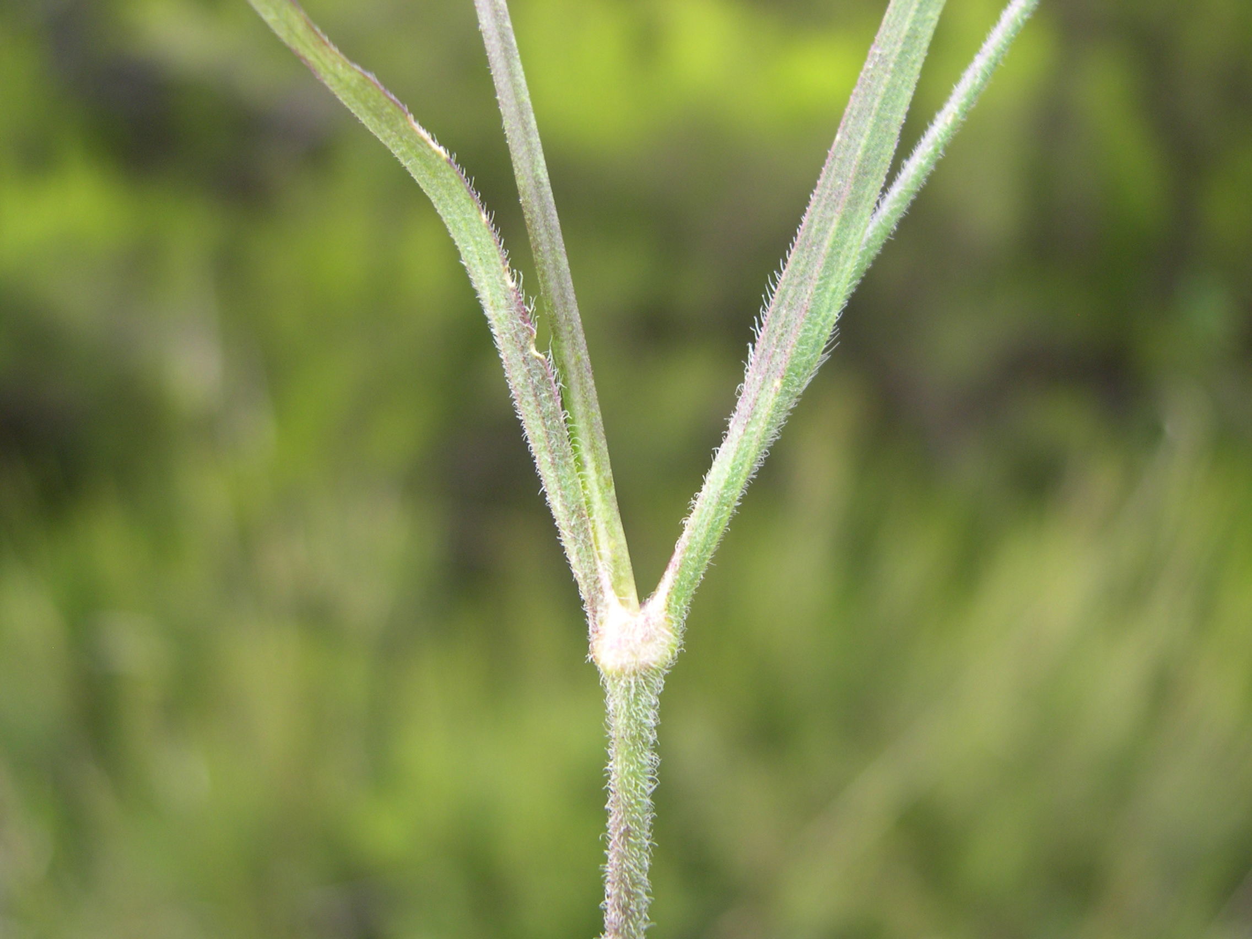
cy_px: 470
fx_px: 1374
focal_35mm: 38
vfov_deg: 37.7
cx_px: 626
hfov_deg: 49.0
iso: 100
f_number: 2.8
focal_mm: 8
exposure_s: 1/140
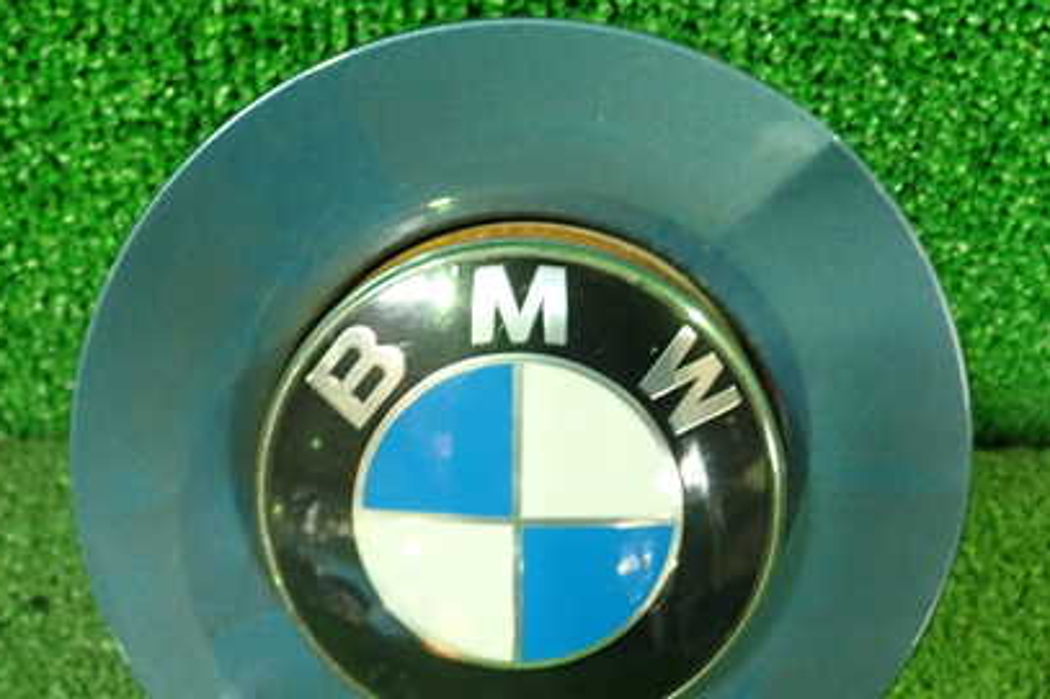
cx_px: 534
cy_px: 454
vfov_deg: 29.1
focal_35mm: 46
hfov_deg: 42.8
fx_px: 1341
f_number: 2.3
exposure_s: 1/40
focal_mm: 5.5
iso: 800
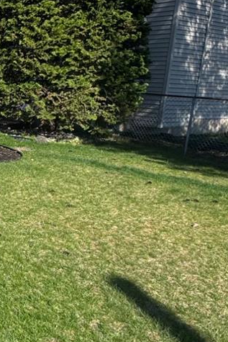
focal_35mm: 46
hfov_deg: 23.6
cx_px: -111
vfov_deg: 42.7
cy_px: 152
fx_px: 437
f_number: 2.2
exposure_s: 1/1789
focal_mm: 2.22
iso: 50
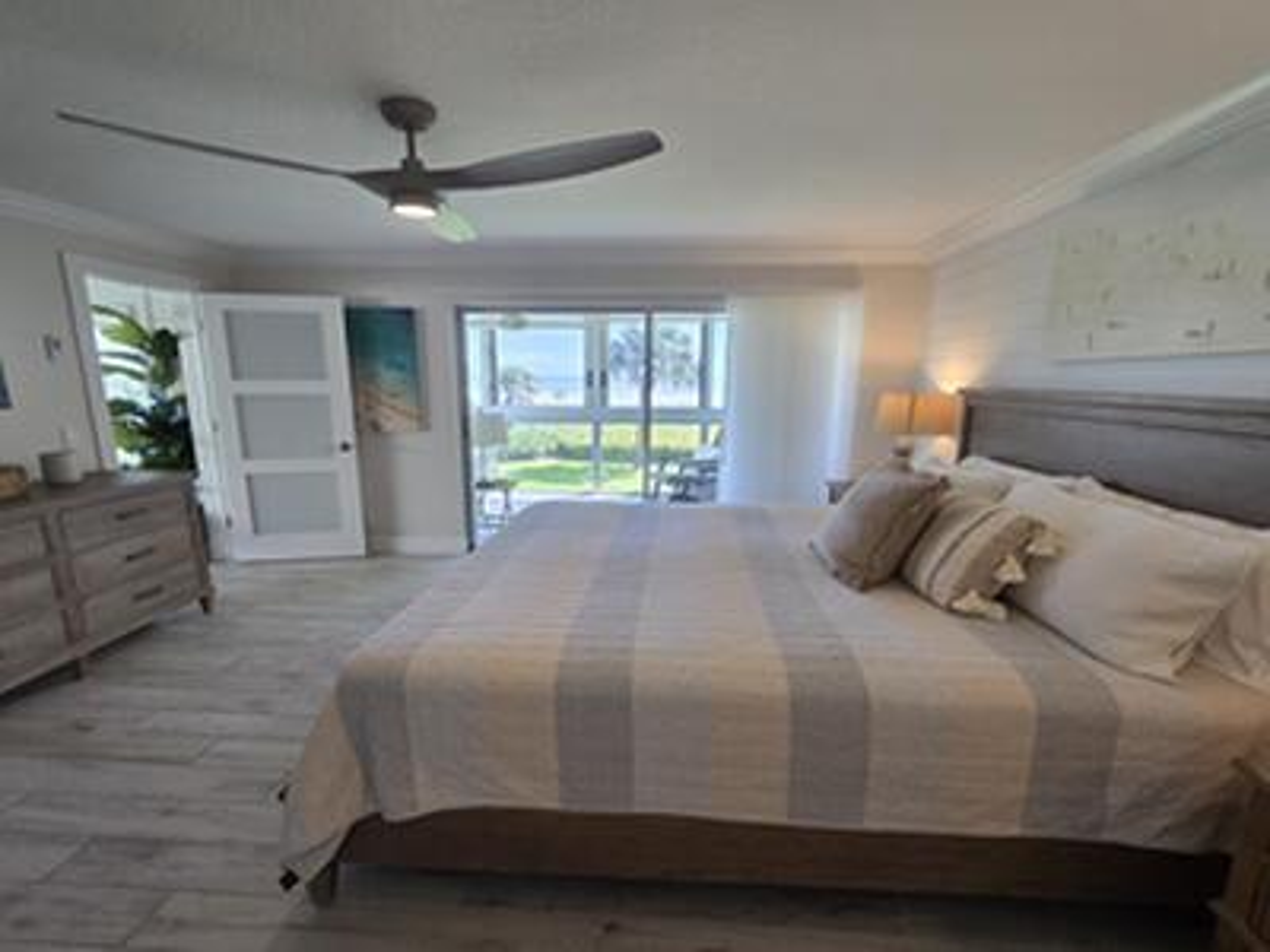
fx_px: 477
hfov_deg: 106.2
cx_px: 635
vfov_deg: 89.9
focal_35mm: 13
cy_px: 476
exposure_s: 1/60
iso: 64
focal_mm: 2.2
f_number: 2.2
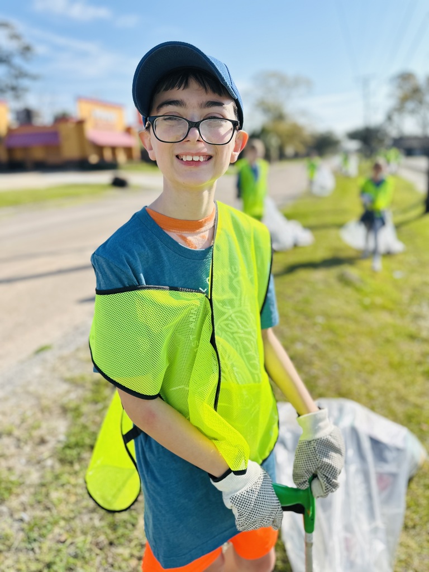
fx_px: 397
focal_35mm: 24
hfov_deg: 56.8
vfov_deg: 71.6
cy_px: 286
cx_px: 214
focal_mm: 6.86
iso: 80
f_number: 1.78
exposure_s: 1/3472
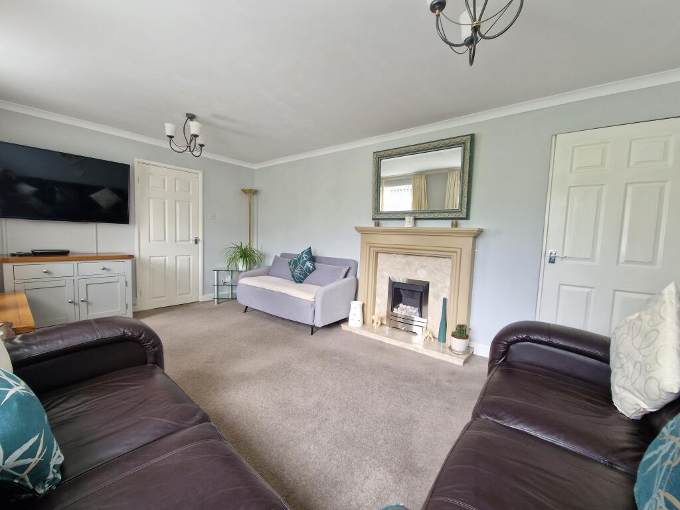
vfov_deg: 89.9
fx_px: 255
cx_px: 340
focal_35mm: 13
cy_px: 255
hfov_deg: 106.2
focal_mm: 2.2
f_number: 2.2
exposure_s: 1/50
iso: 80
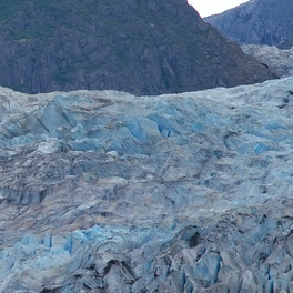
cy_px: 150
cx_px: -144
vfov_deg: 3.5
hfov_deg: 3.5
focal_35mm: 494
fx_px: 4731
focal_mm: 120
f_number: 7.1
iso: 100
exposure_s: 1/250
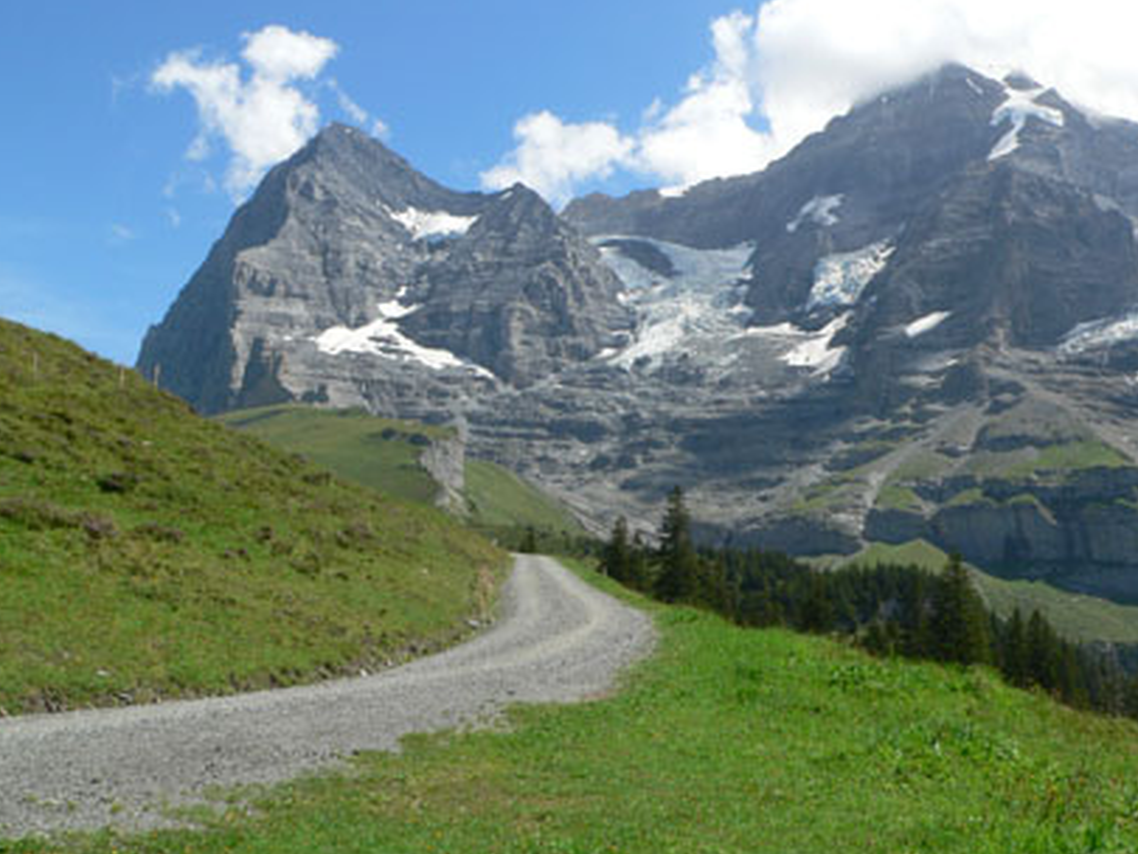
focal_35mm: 40
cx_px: 610
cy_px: 421
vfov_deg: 36.0
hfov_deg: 46.8
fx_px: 1315
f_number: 8
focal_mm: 6
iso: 100
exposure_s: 1/200
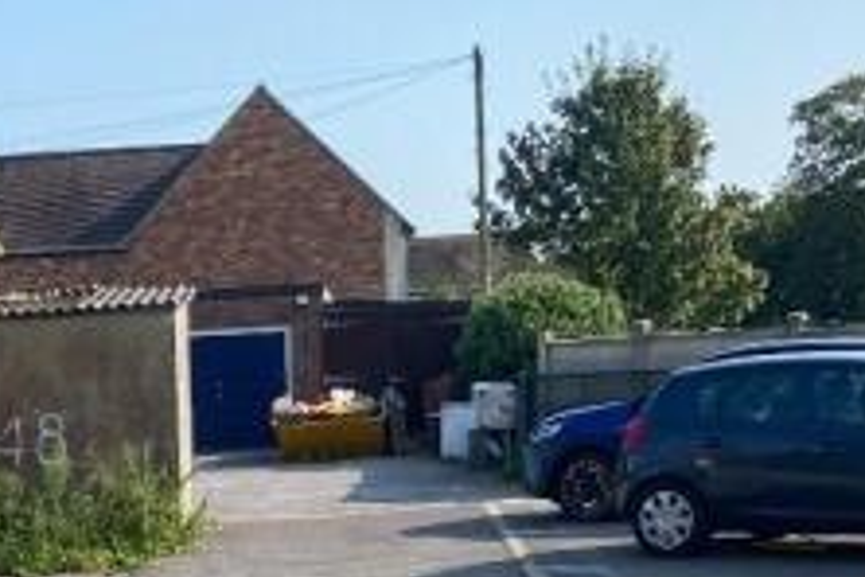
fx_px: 1706
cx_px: 49
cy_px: 595
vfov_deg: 18.6
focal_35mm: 71
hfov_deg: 27.2
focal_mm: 4.25
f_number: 1.8
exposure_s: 1/2183
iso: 32
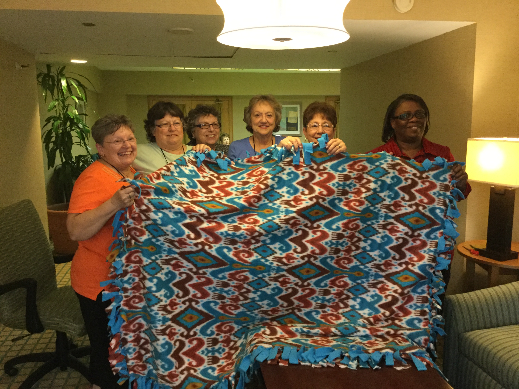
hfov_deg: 58.4
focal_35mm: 31
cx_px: 260
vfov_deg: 45.4
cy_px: 194
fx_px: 465
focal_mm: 3.3
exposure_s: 1/17
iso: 200
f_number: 2.4
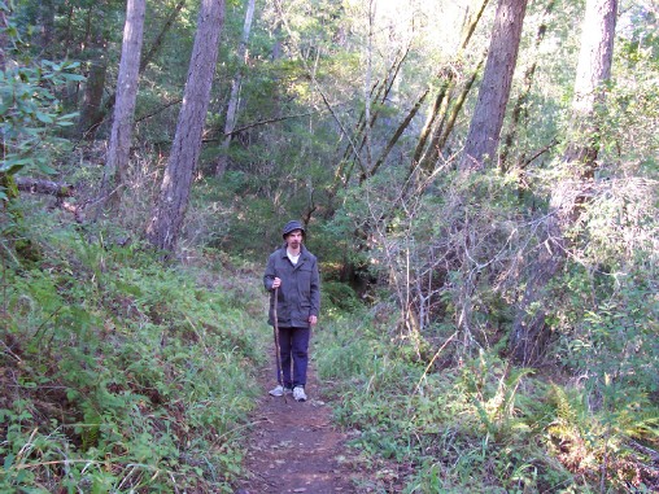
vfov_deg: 38.7
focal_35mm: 37
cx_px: 330
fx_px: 704
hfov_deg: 50.1
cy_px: 247
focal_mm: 5.6
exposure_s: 1/30
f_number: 2.8
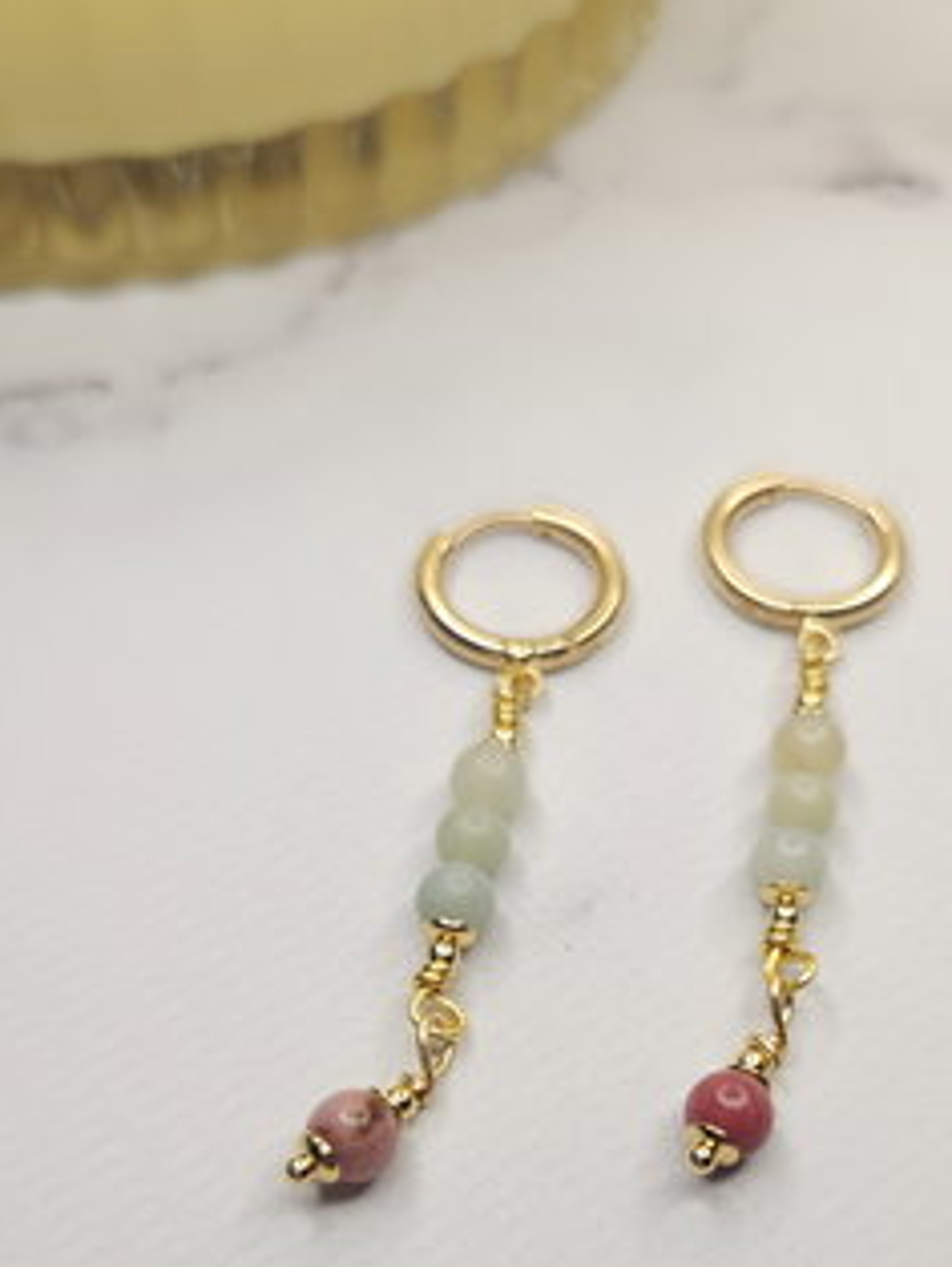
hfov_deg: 36.6
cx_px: 597
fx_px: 1428
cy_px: 999
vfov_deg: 45.6
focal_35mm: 39
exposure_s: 1/30
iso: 50
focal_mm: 5.4
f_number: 1.8
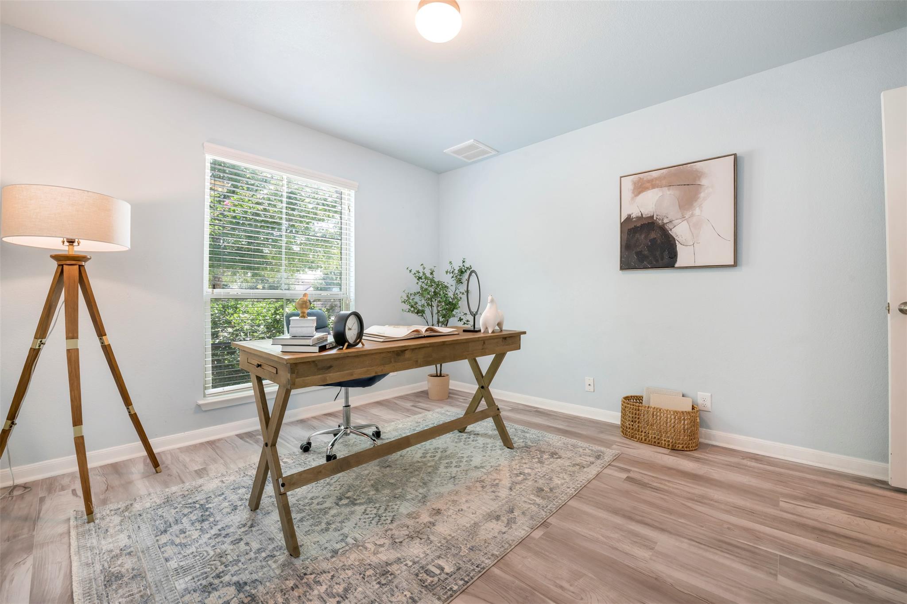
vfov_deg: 81.2
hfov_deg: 104.3
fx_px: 353
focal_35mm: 14
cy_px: 302
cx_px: 454
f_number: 11
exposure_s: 1/5
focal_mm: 14
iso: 250
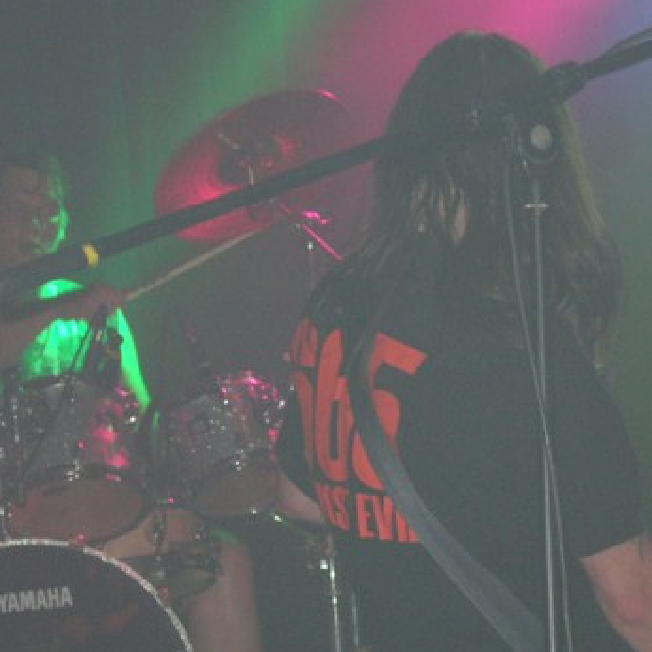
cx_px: 499
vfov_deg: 9.4
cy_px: 435
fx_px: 3942
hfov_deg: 9.4
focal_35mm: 185
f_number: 4.9
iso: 200
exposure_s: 1/60.1
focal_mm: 23.4
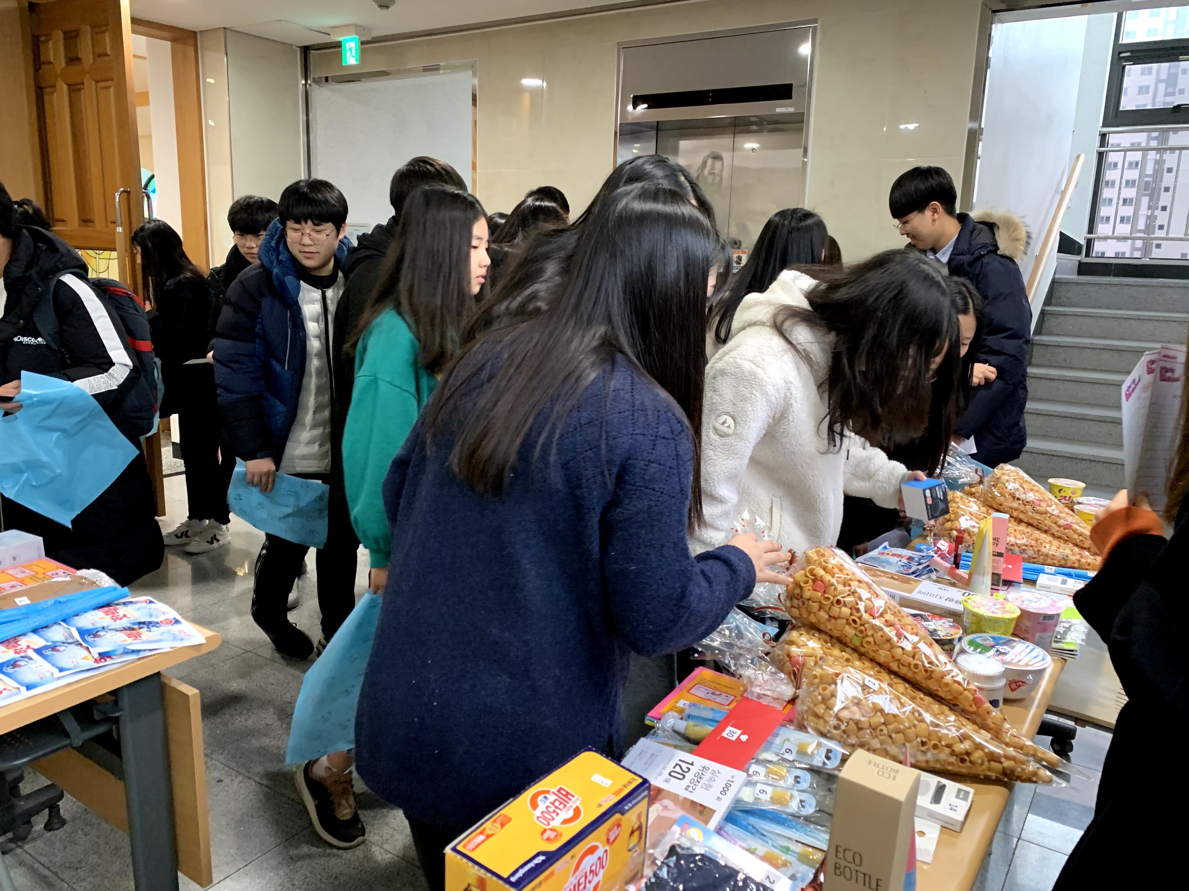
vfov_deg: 53.1
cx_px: 594
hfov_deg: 67.3
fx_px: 893
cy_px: 446
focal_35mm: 26
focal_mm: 4.25
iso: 320
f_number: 1.8
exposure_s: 1/60
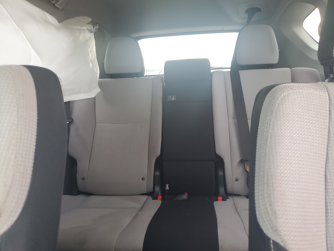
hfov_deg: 67.3
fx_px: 251
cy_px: 126
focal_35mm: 26
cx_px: 167
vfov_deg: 53.1
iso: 97
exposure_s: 1/60.2
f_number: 1.5
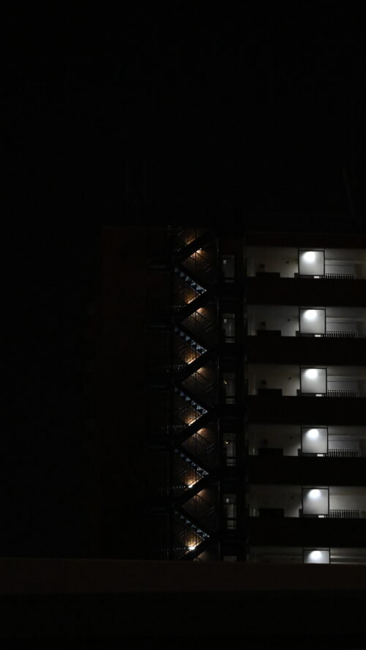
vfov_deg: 14.8
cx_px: 179
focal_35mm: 145
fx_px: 2501
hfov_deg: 8.4
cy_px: 356
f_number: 9
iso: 12800
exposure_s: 1/100
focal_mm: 120
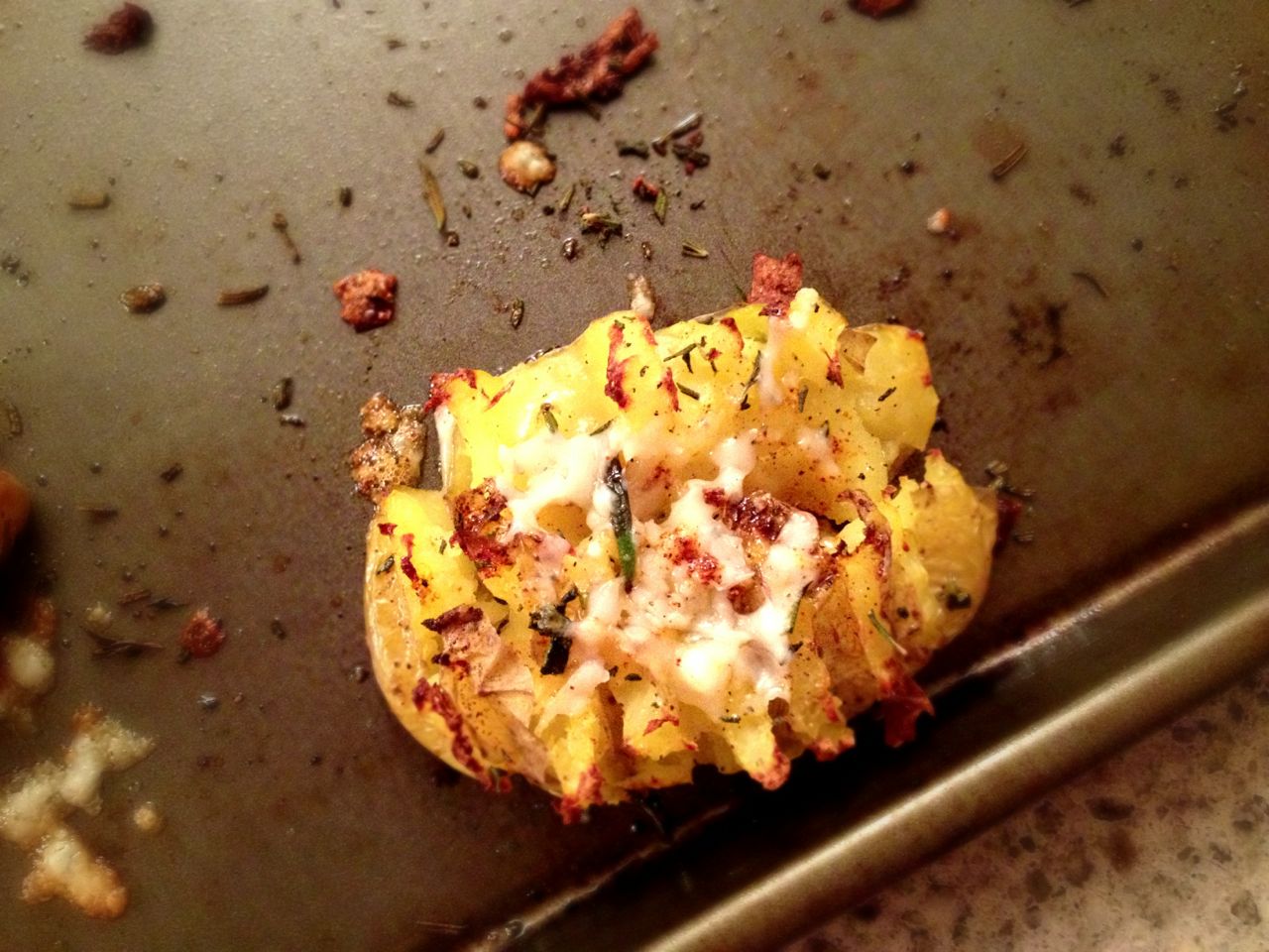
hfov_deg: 52.6
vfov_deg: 40.7
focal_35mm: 35
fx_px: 1283
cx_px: 634
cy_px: 476
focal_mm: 4.28
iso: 500
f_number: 2.4
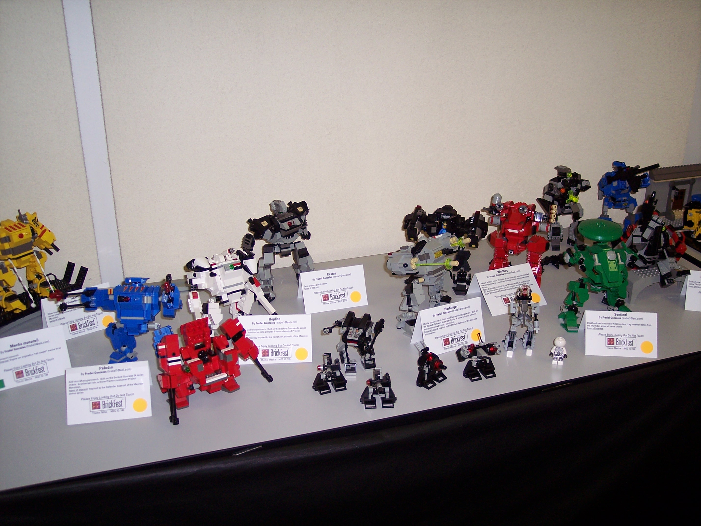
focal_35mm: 39
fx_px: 790
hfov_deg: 47.9
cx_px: 350
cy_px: 263
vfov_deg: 36.8
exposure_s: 1/60
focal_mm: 8
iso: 100
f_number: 2.8
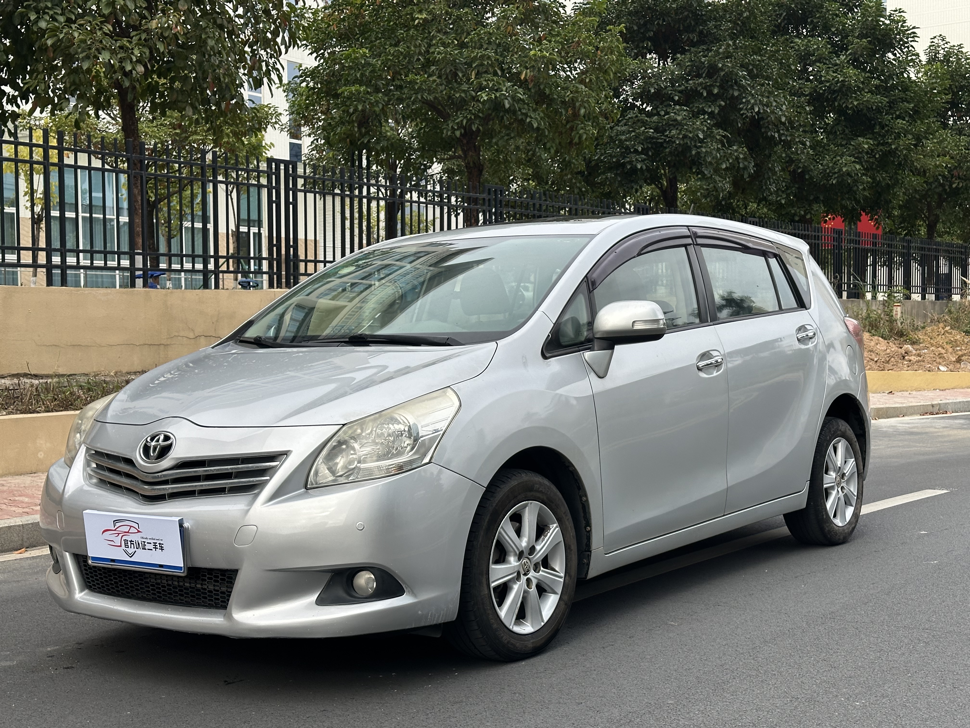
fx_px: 1345
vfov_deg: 30.3
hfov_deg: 39.7
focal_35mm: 48
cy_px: 364
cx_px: 485
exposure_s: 1/1376
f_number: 1.78
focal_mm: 6.86
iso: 64
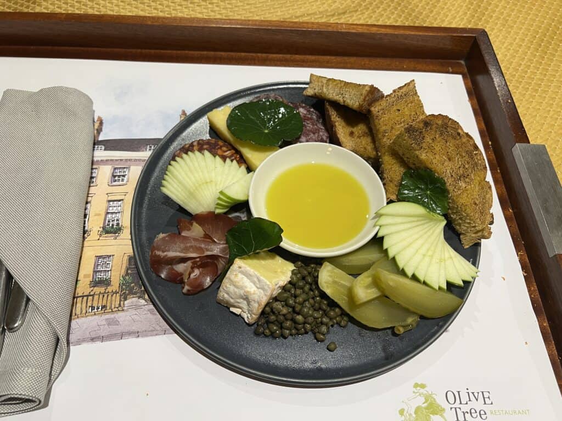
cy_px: 210
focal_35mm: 26
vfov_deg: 53.1
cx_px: 281
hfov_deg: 67.3
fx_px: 422
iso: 80
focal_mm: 5.7
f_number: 1.5
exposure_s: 1/50
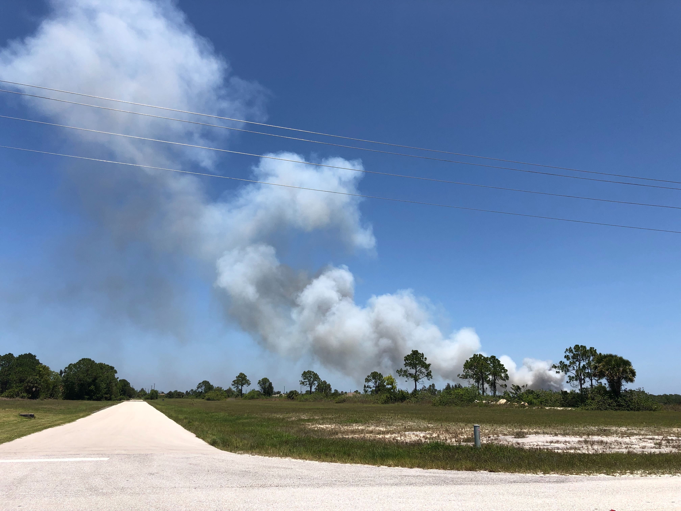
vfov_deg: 49.7
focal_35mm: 28
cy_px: 256
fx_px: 551
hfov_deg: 63.4
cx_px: 340
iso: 20
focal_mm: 4
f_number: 1.8
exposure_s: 1/2857
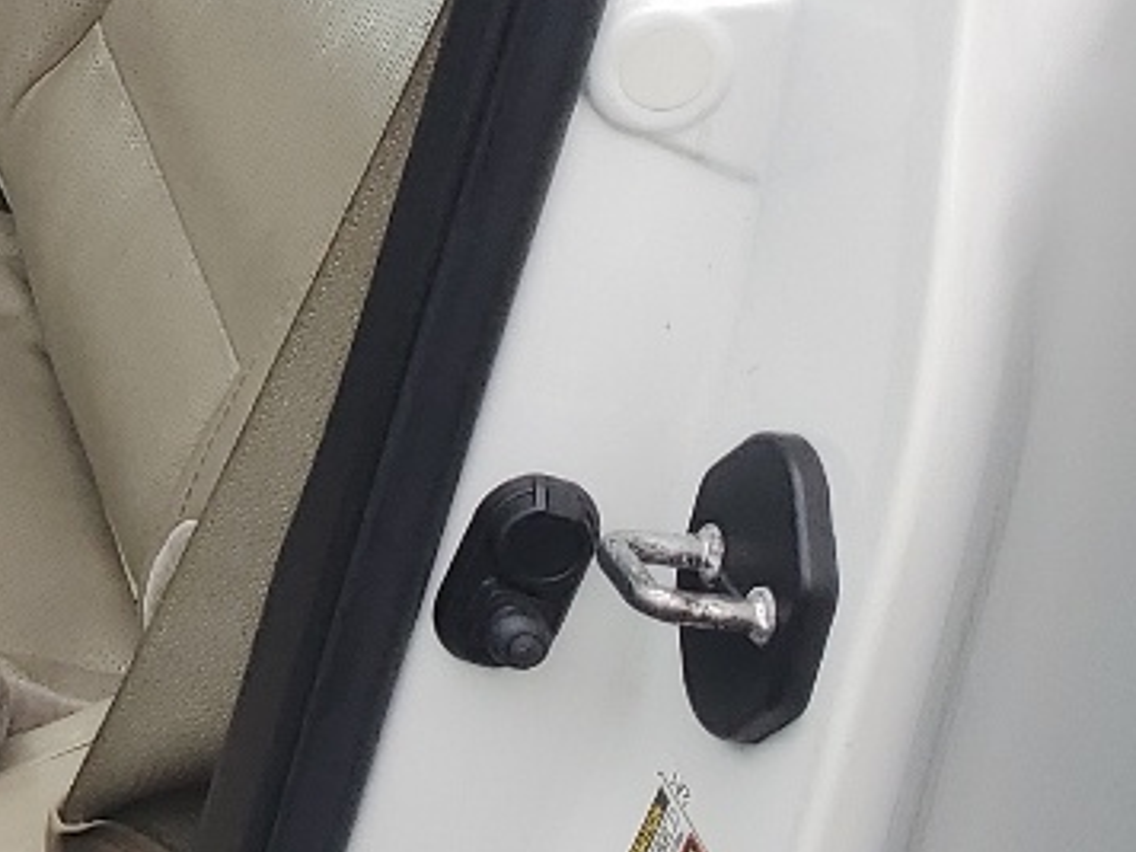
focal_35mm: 117
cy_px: -243
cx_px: -1005
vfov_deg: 12.3
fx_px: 3840
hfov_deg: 14.5
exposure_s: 1/385
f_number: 1.5
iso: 50
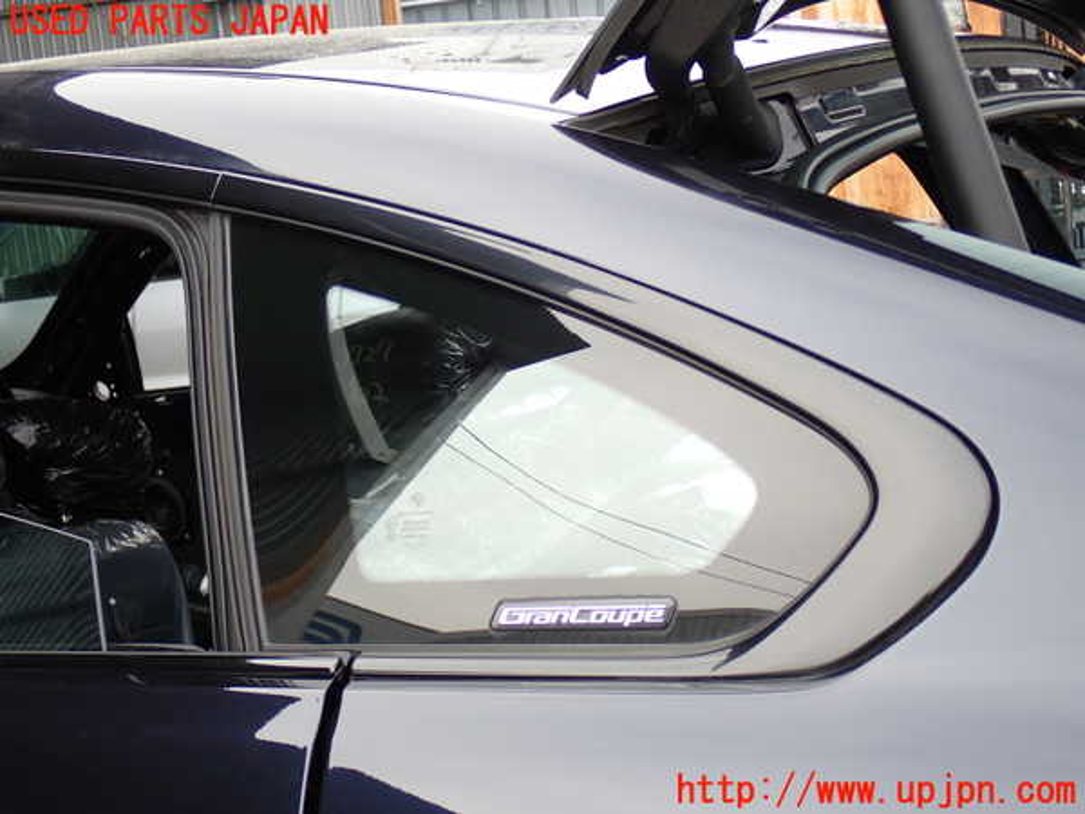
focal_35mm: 58
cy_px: 407
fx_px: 1818
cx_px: 542
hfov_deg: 33.2
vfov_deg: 25.2
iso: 100
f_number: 3.5
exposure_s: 1/125
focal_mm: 10.35
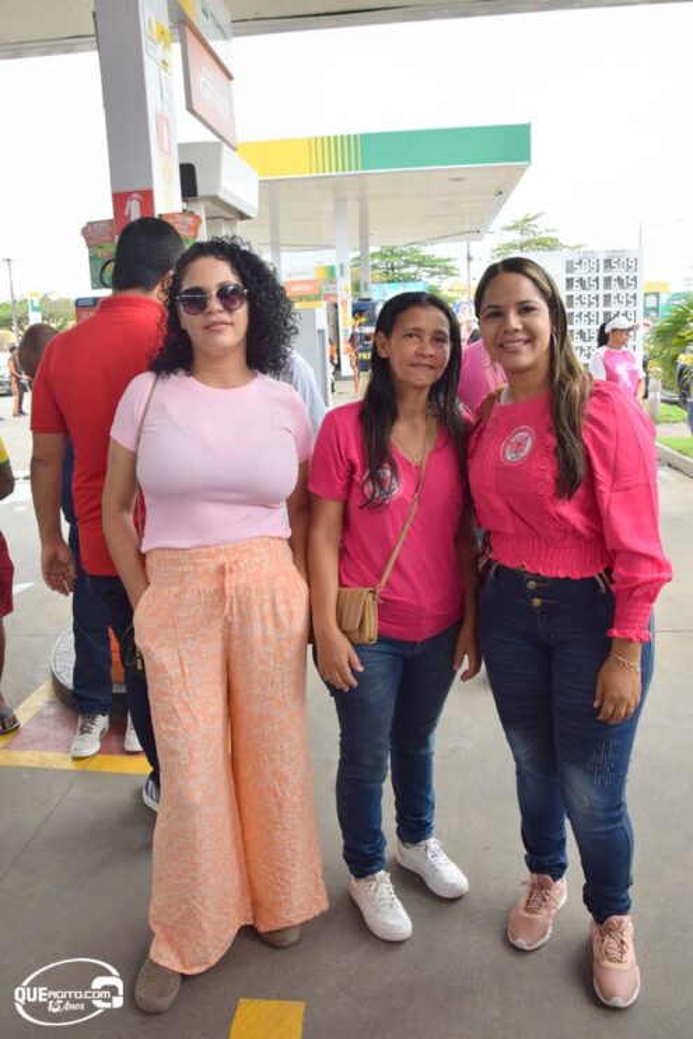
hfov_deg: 47.9
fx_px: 779
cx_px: 346
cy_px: 520
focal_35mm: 27
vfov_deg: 67.4
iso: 400
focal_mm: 18
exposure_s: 1/250
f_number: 8
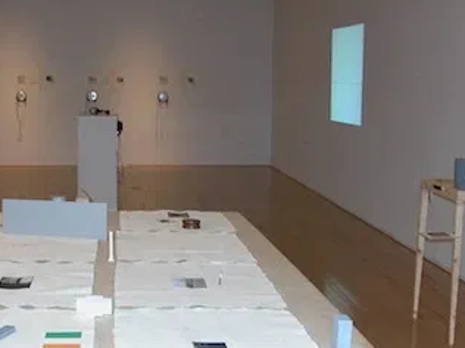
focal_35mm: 68
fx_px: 913
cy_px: 230
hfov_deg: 28.4
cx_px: 172
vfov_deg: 21.5
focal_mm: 8.9
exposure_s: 1/30
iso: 100
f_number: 2.8
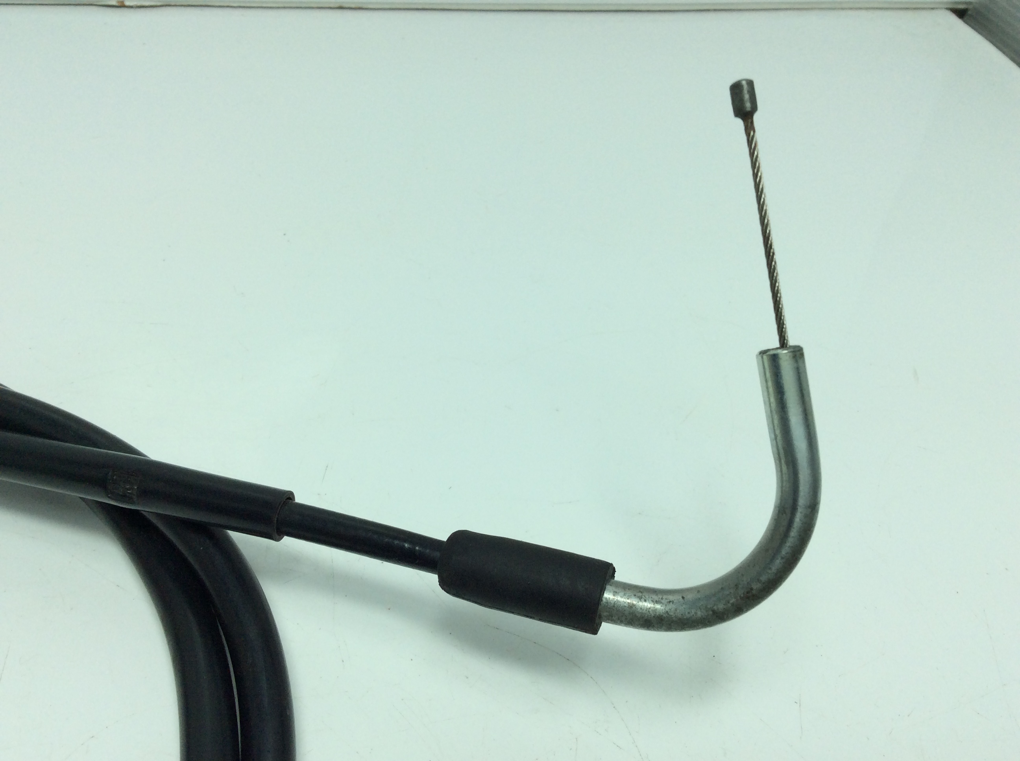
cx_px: 510
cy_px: 380
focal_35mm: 32
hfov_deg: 56.9
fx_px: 942
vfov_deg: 44.1
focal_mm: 3.3
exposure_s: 1/602
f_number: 2.4
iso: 32
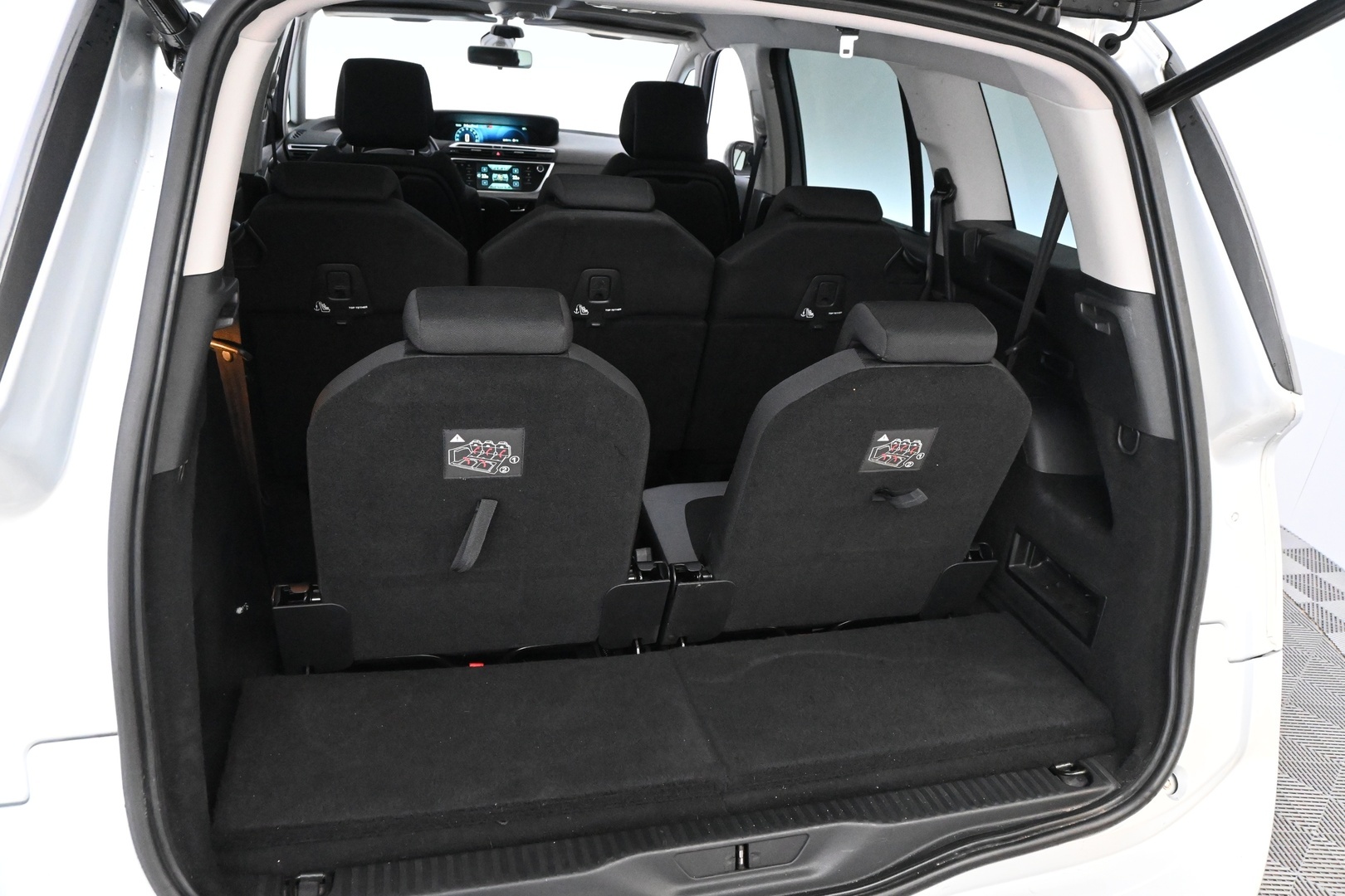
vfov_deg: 47.9
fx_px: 1009
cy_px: 448
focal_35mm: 27
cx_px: 672
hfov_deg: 67.4
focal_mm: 18
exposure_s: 1/30
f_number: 7.1
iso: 7200
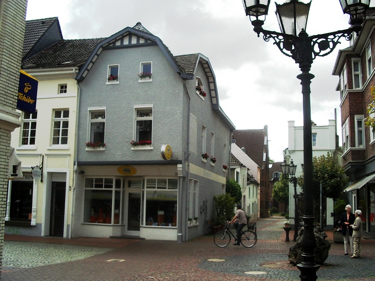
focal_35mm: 38
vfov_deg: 37.7
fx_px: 412
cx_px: 188
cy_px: 140
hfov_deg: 49.0
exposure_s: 1/320
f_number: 4.8
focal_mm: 5.8
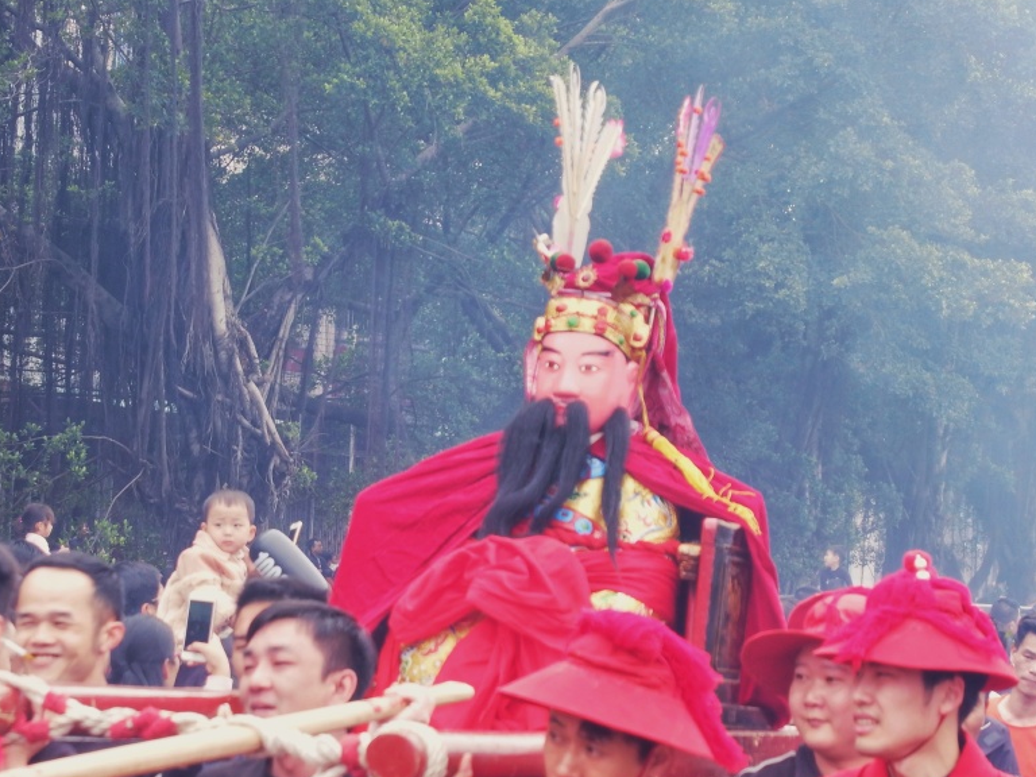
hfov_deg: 15.7
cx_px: 375
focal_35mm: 125
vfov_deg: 11.9
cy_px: 430
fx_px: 3741
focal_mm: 40
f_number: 5.6
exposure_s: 1/100
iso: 200
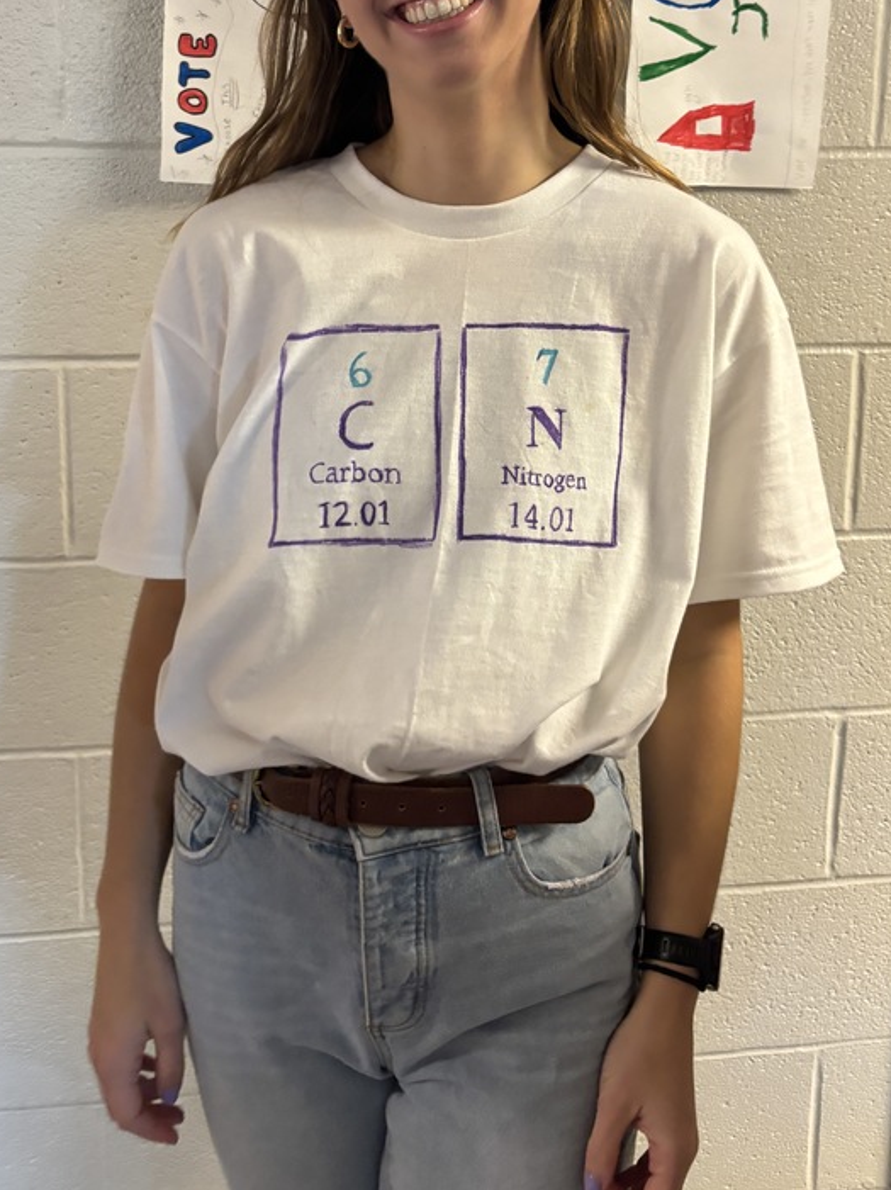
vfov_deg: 47.8
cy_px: 350
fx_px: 1305
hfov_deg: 37.7
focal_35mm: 38
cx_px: 440
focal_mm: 5.96
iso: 400
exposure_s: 1/40
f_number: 1.6
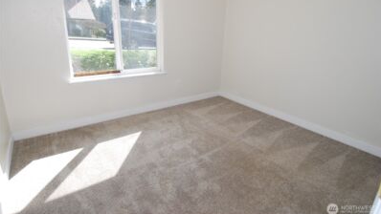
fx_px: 192
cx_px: 190
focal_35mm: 19
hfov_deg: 89.6
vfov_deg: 58.1
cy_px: 90
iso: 140
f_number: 5.6
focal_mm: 12
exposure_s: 1/125
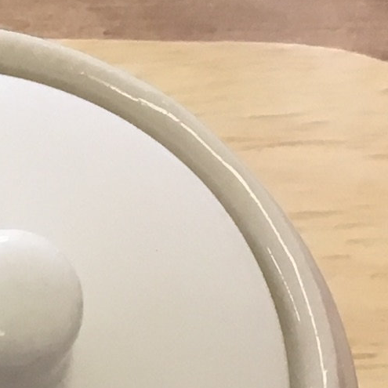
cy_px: 900
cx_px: -766
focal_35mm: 209
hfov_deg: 7.4
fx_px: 2650
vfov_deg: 7.8
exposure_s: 1/30
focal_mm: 4.15
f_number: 2.2
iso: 25
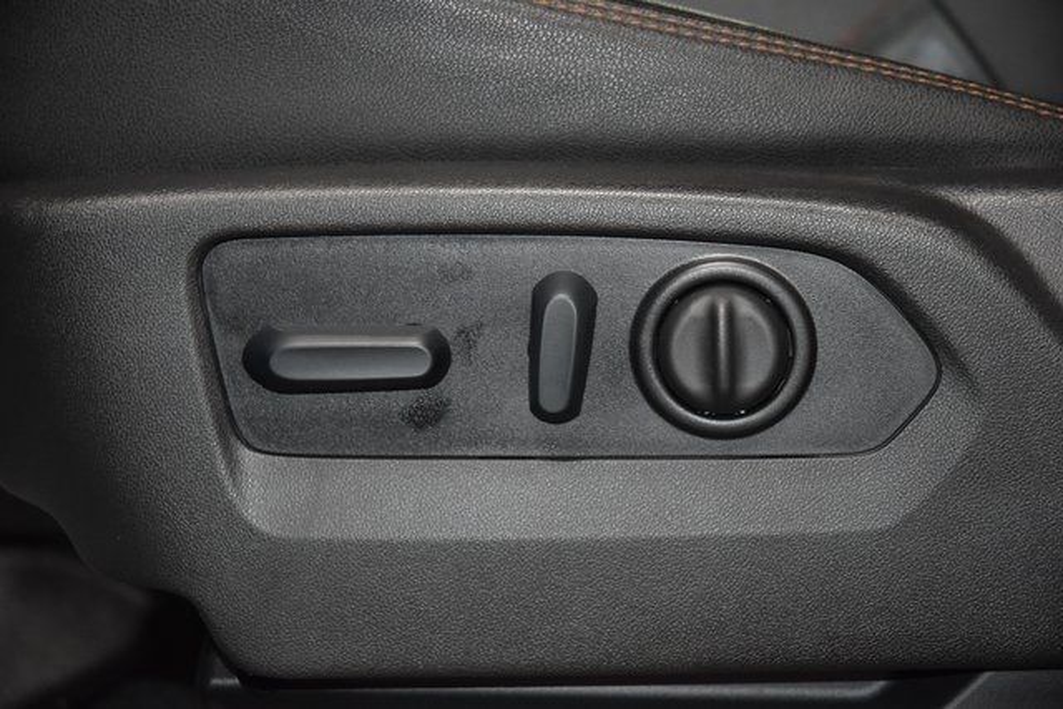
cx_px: 532
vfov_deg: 13.0
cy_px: 354
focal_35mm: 105
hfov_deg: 19.5
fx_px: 3101
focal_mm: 70
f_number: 4.5
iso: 2200
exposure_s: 1/60
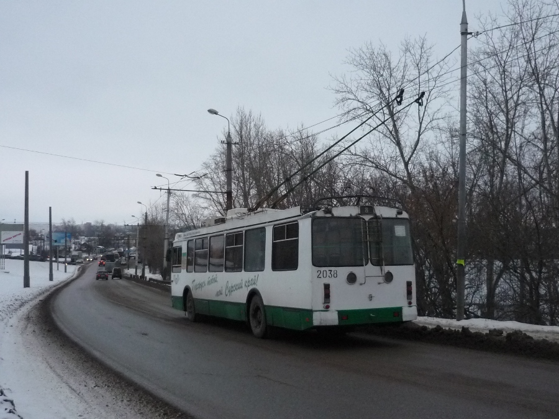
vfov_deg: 35.1
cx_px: 280
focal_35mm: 41
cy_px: 210
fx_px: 662
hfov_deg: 45.8
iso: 400
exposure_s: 1/400
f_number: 2.8
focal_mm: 5.5
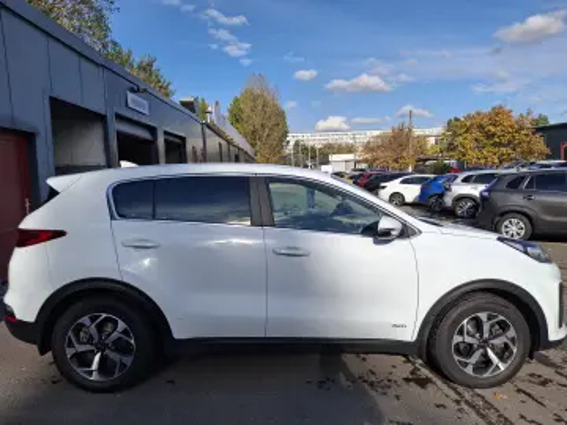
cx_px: 284
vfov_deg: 54.9
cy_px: 212
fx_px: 409
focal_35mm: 25
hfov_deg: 69.4
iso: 32
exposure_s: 1/2809
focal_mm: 4.69
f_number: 1.8
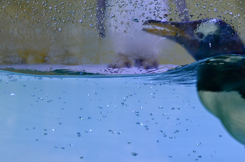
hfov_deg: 8.9
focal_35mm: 233
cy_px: 40
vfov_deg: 5.9
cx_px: 142
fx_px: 1582
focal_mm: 80
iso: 800
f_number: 8
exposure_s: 1/100
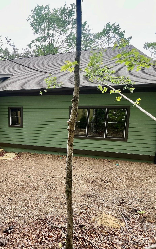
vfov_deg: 88.0
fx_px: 129
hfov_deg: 56.8
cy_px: 126
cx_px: 27
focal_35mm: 19
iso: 32
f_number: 1.8
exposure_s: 1/110
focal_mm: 1.57
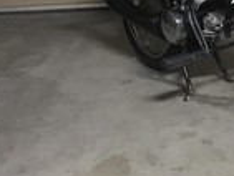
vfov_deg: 16.9
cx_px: 269
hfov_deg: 22.3
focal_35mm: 82
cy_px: -56
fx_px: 555
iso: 640
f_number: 2.2
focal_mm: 4.15
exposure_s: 1/15
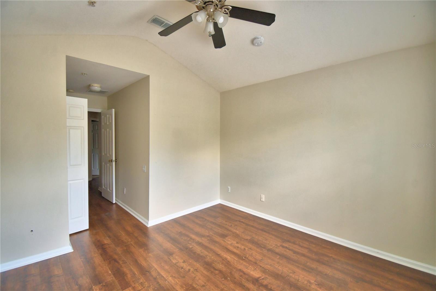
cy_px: 146
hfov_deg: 100.4
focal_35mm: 15
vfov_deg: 77.3
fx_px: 182
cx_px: 218
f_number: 4.5
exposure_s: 1/100
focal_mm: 10
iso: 400
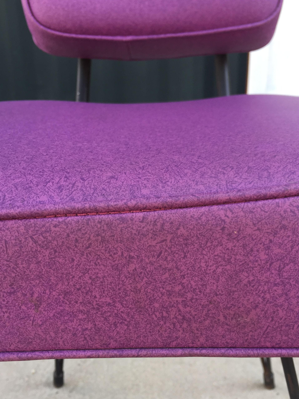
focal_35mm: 37
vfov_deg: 49.8
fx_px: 426
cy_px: 238
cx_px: 161
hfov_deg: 38.6
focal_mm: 4.15
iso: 32
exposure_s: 1/146
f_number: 2.2
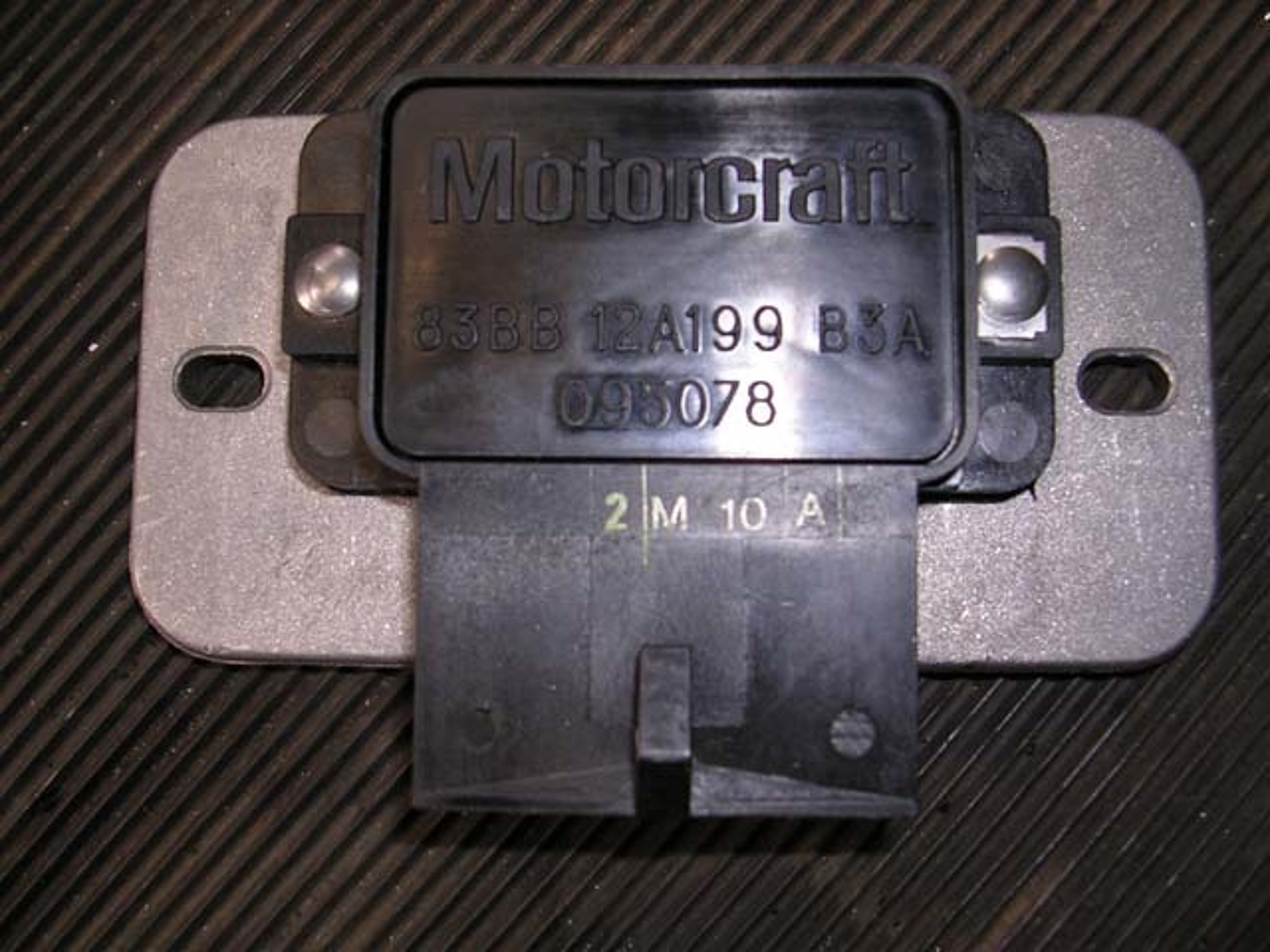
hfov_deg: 49.0
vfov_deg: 37.7
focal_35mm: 38
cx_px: 635
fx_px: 1394
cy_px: 476
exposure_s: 1/60.1
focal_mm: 5.8
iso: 50
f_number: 2.8
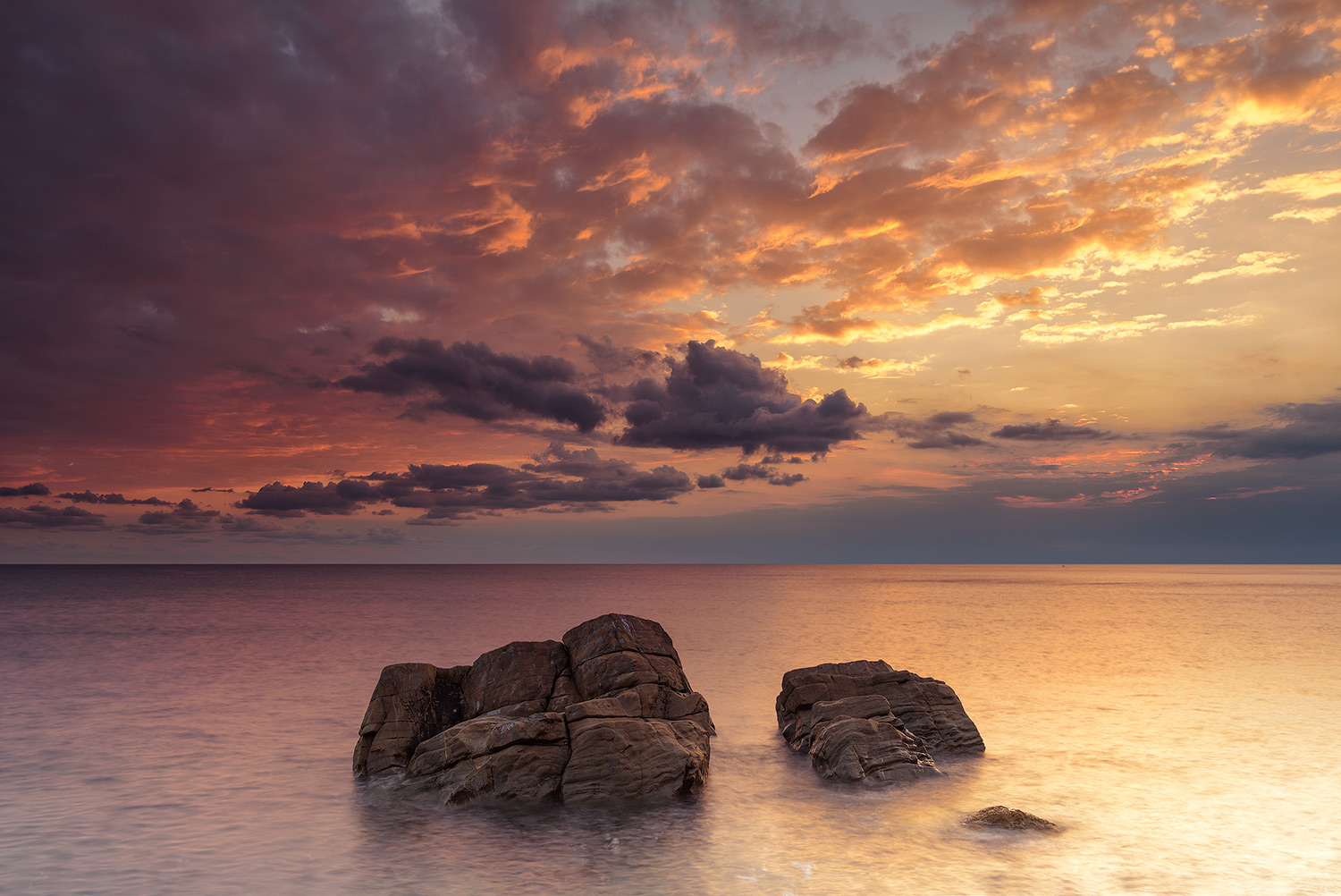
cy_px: 448
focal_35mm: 28
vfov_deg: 46.5
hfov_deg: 65.4
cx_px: 670
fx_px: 1044
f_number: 13
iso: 50
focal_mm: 28
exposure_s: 2
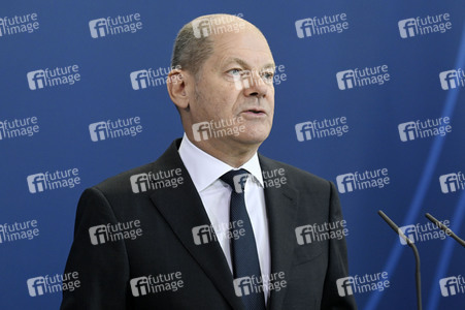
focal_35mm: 200
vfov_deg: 6.9
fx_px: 2581
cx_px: 232
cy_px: 155
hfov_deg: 10.3
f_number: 5.6
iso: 3200
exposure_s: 1/400
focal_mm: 200
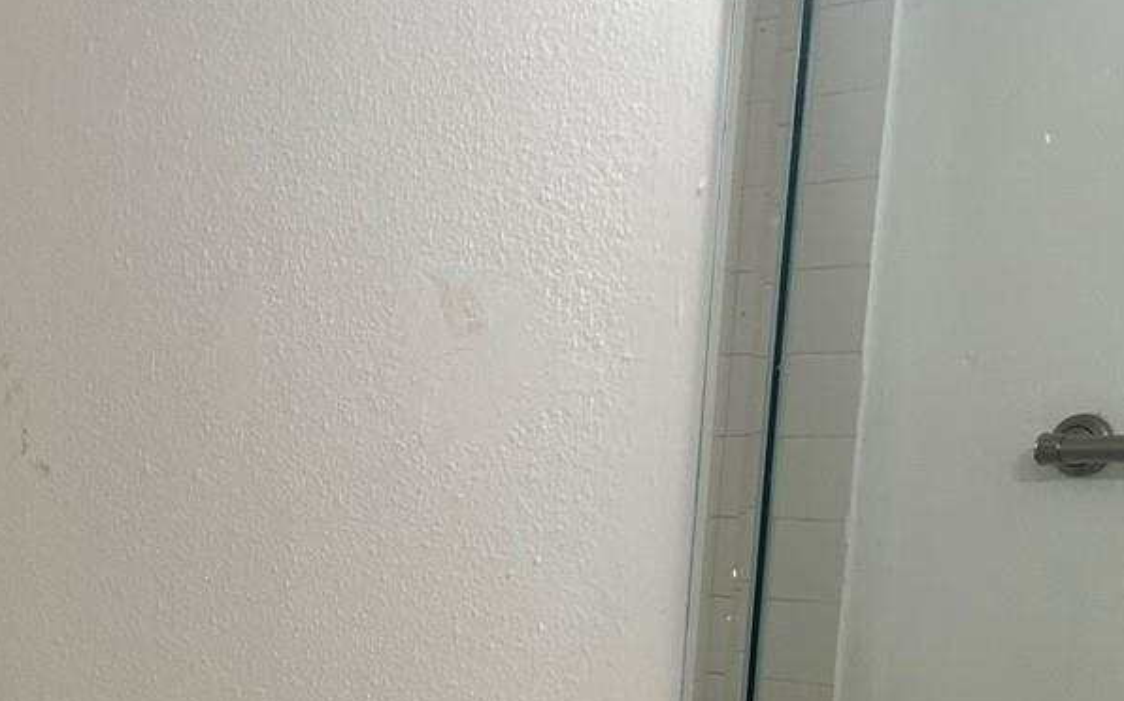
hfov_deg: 24.9
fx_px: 2266
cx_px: -251
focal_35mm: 74
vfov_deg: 16.7
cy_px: 878
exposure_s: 1/120
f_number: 1.5
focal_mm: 5.7
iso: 100
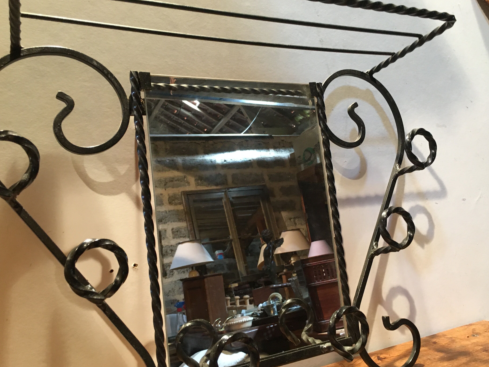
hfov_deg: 56.7
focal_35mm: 32
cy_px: 183
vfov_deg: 44.2
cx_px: 269
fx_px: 452
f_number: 2.2
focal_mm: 4.15
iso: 200
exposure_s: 1/20
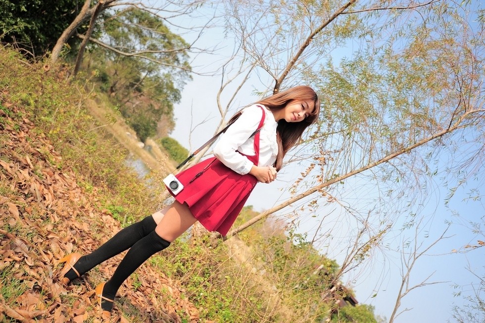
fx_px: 417
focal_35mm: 31
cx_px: 242
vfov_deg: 42.3
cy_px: 162
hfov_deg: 60.3
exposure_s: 1/800
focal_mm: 31
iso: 200
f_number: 4
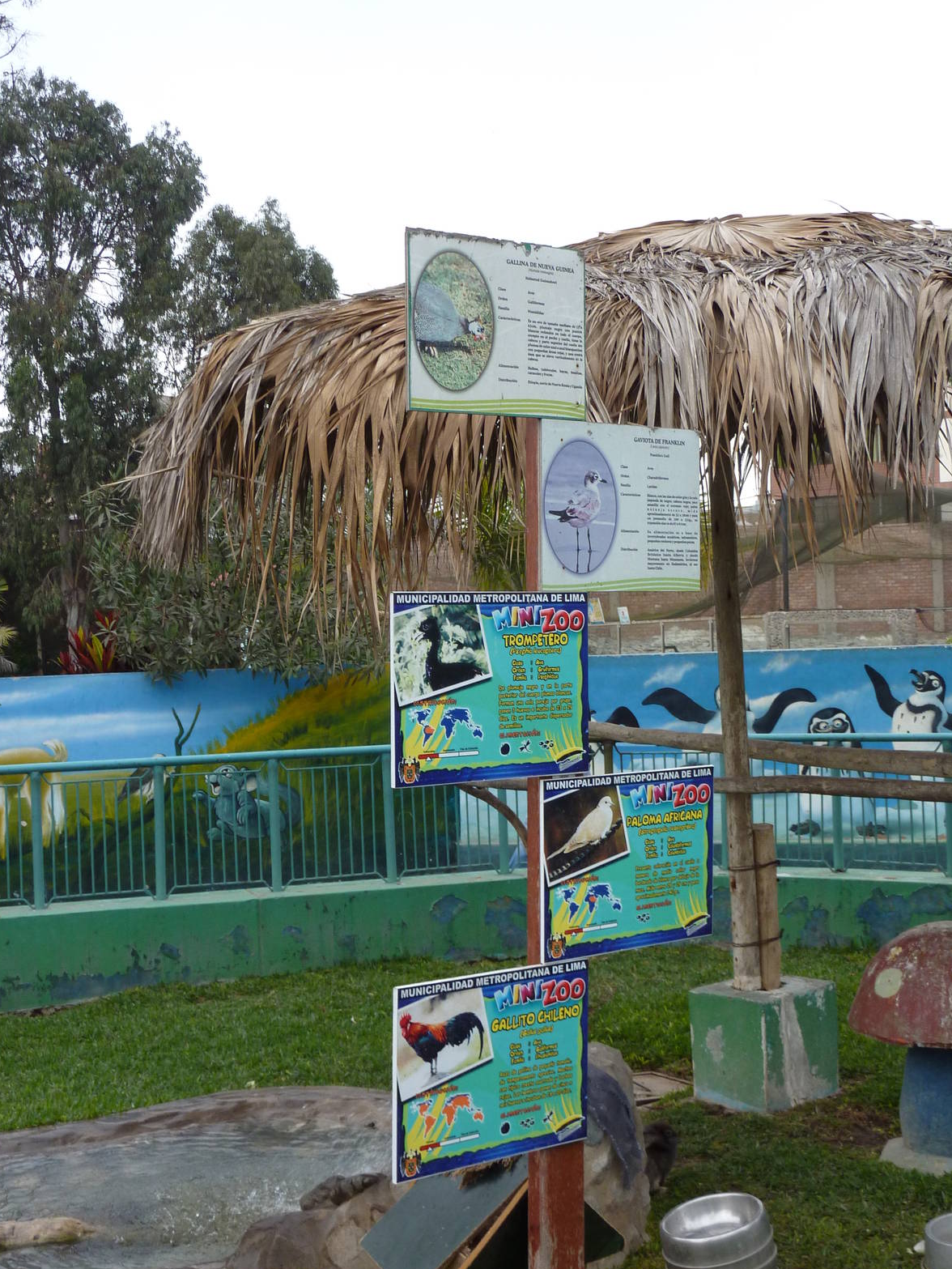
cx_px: 468
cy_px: 632
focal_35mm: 49
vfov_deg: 38.9
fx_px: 1796
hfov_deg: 29.7
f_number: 3.8
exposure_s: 1/160
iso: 160
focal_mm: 7.9
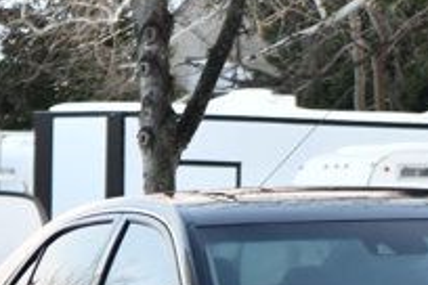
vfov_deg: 2.8
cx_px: 392
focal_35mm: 492
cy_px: 324
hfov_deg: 4.2
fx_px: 5849
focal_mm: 105
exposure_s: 1/200
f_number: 4.8
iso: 800
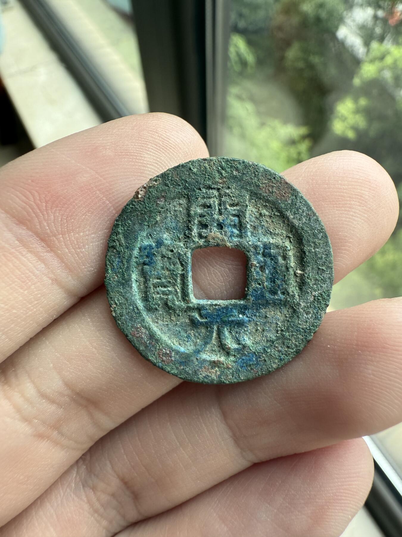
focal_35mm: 24
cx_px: 201
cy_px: 268
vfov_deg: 71.6
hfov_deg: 56.8
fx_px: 372
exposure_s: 1/99
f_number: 2.2
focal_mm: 2.22
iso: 80
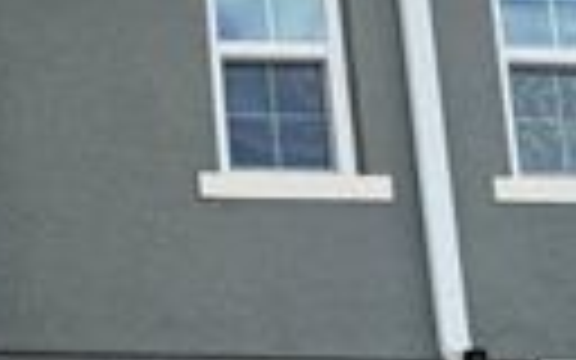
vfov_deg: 9.2
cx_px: -349
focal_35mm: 140
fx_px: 2198
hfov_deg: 13.8
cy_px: 459
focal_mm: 6.76
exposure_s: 1/1618
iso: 100
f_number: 1.78
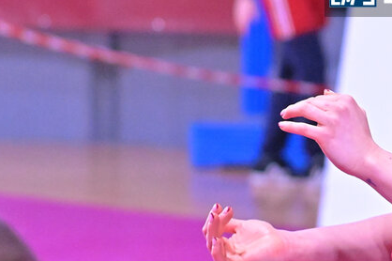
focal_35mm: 478
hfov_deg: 4.3
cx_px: 416
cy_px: -26
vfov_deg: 2.9
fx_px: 5201
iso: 6400
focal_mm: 130
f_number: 4.5
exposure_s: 1/1250
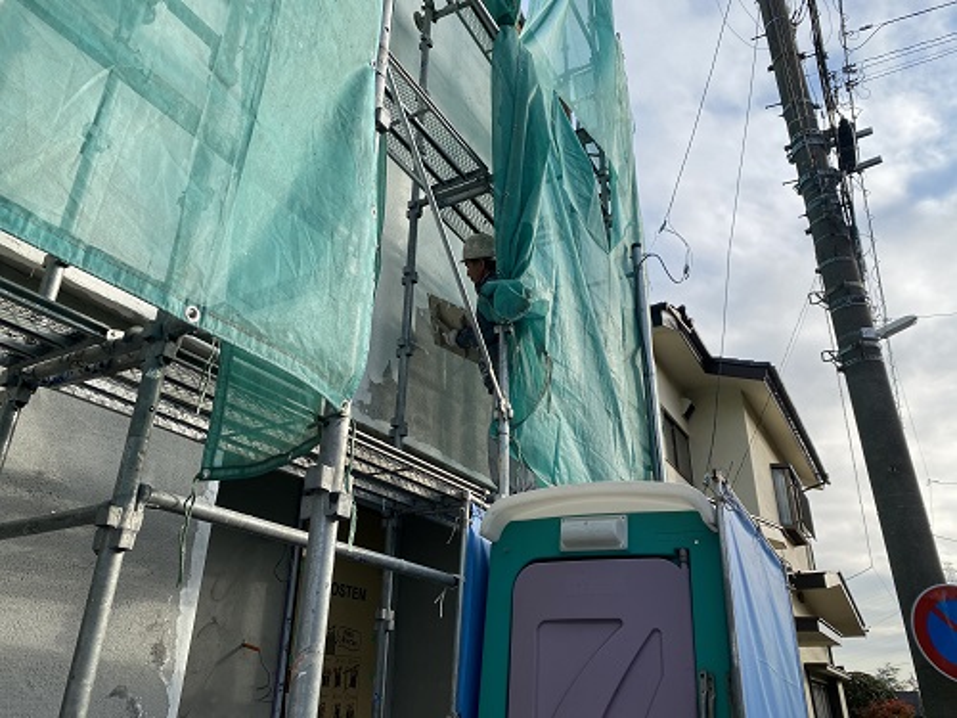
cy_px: 359
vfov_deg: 53.1
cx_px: 478
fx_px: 719
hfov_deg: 67.3
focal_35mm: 26
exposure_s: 1/1447
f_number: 1.8
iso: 32
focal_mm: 4.25
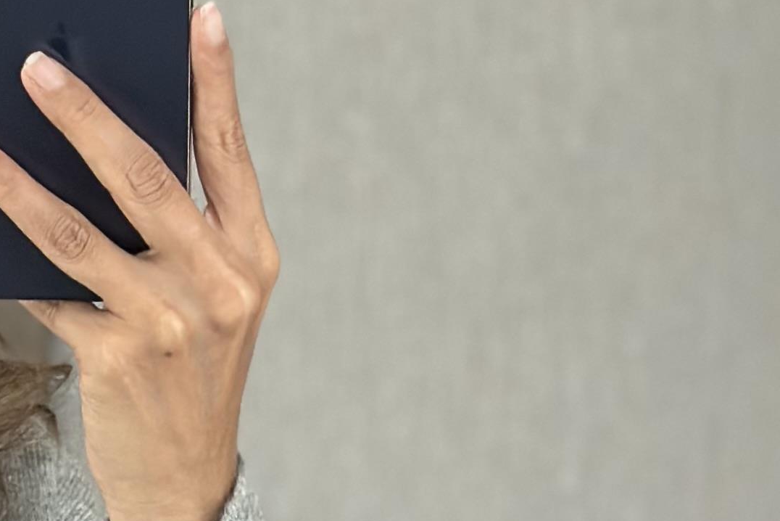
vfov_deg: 7.2
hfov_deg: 10.7
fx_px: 4053
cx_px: -287
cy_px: 797
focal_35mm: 187
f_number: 1.78
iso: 400
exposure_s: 1/40
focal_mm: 6.86
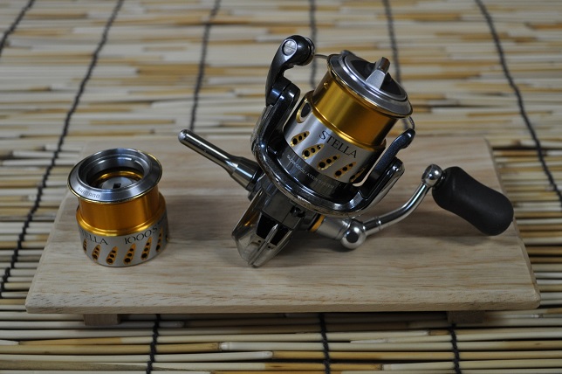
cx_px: 281
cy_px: 187
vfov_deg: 26.4
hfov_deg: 38.9
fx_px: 795
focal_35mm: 51
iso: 800
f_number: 5.6
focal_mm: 34
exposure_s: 1/60
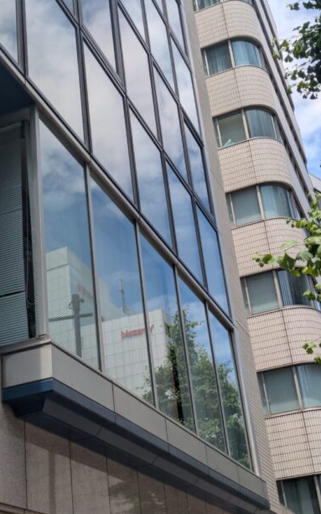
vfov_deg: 36.9
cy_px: 260
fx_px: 770
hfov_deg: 23.5
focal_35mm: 55
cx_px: 132
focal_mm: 5.43
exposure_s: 1/1196
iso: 33
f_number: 1.89
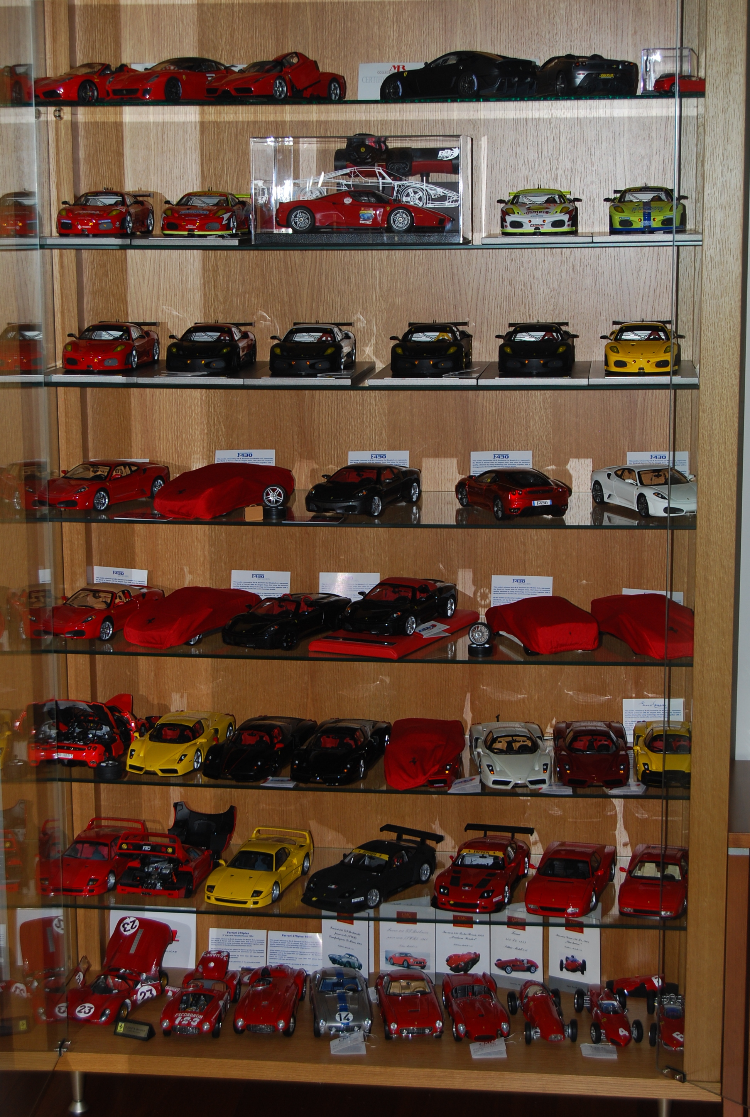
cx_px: 375
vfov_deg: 29.8
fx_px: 2099
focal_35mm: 68
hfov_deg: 20.3
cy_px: 558
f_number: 5.3
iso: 200
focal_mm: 45
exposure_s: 1/60
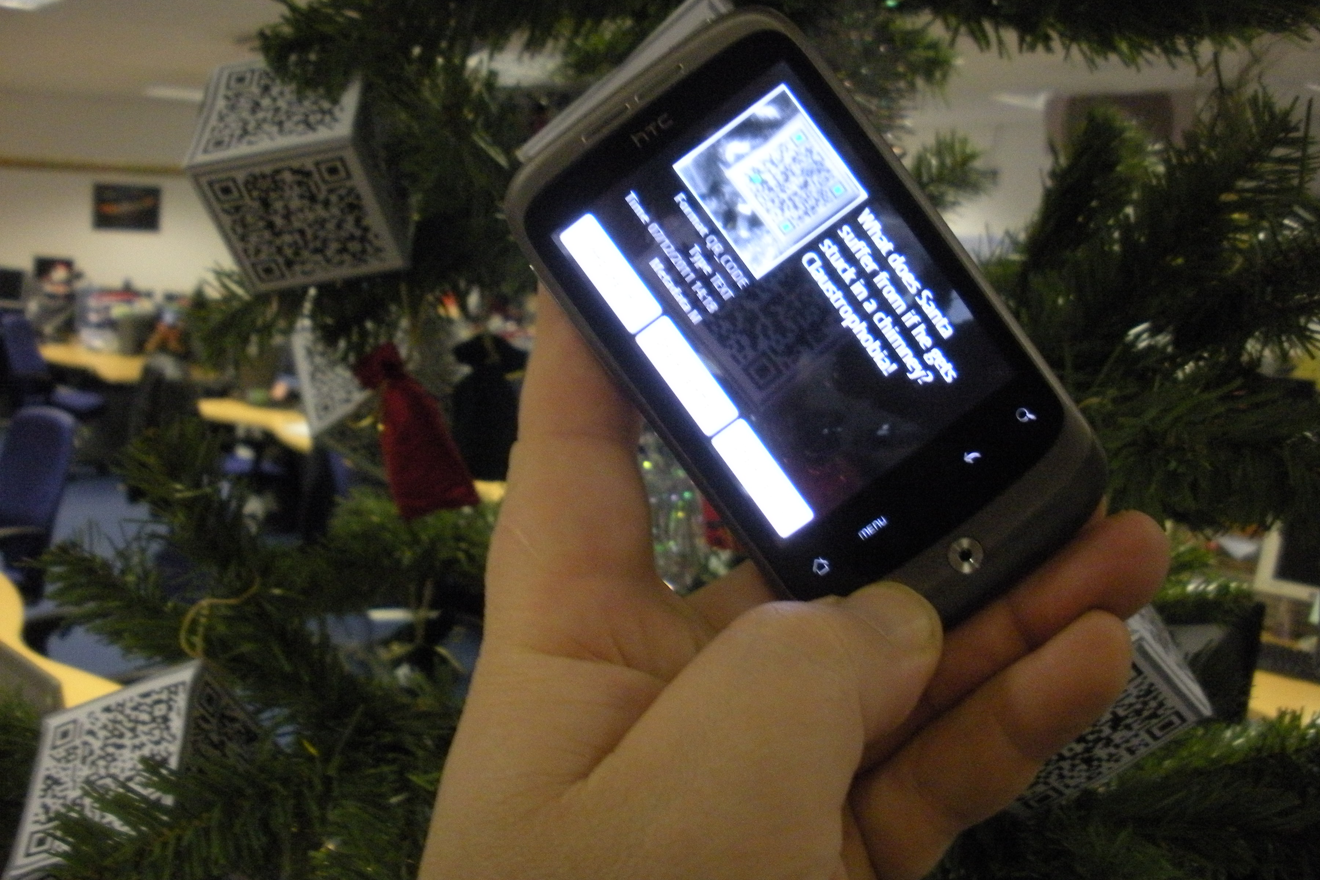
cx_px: 670
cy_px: 379
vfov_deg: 35.0
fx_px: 1393
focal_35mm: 38
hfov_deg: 50.7
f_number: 3.5
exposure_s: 1/27.7
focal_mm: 6.3
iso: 400
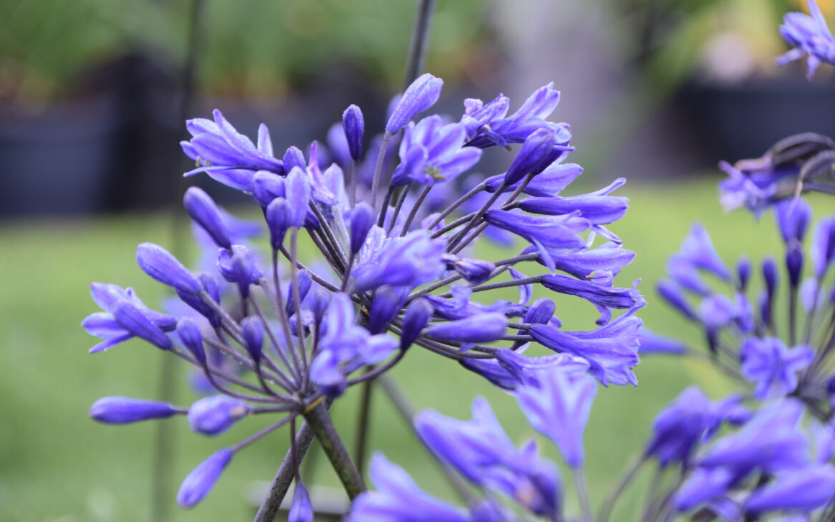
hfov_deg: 13.6
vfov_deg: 8.5
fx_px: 3505
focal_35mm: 154
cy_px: 267
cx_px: 419
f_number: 5.6
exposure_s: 1/100
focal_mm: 100
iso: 400
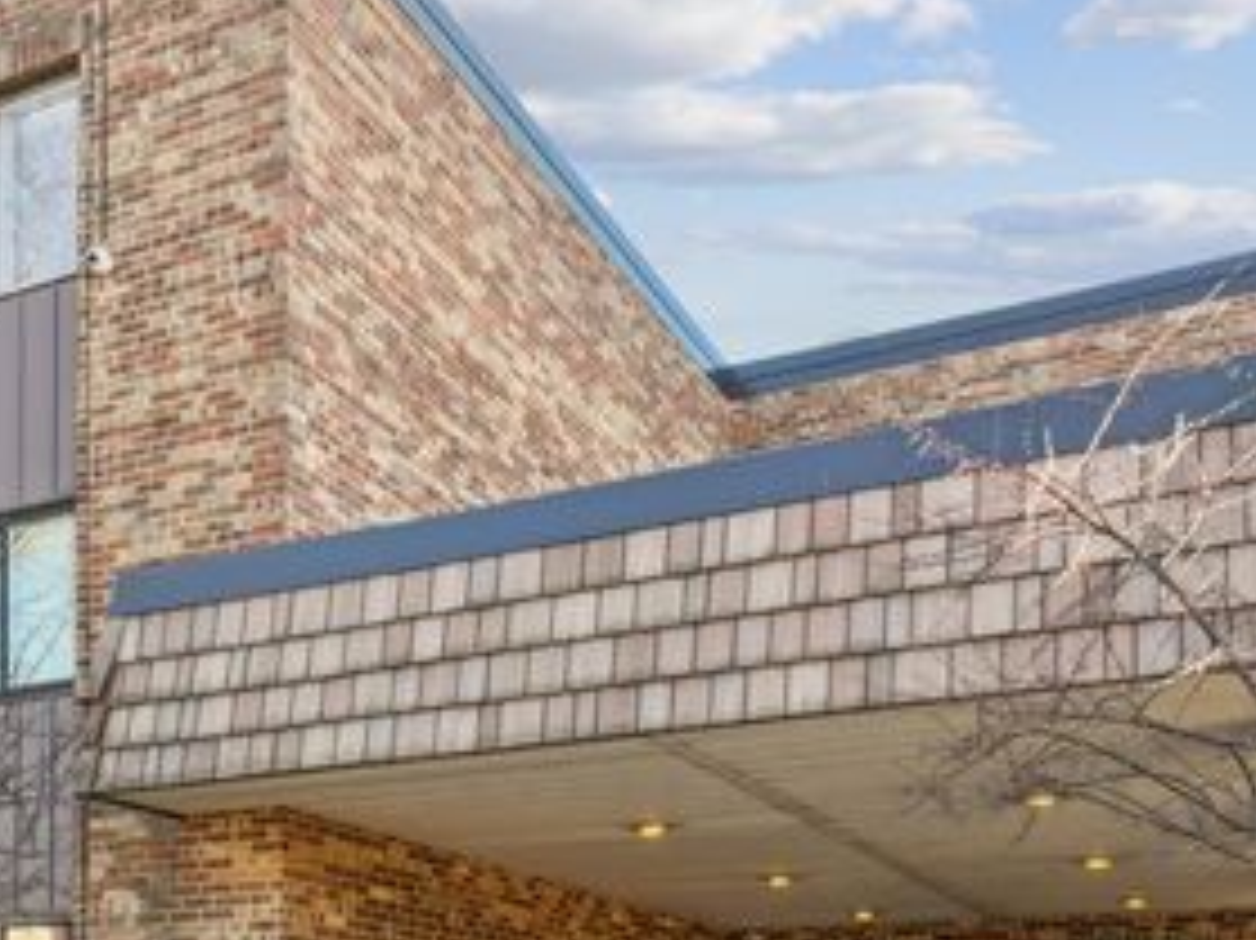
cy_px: 747
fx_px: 1560
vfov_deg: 32.7
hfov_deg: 42.4
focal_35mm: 43
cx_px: 297
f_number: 2.8
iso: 100
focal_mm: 12.3
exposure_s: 1/20
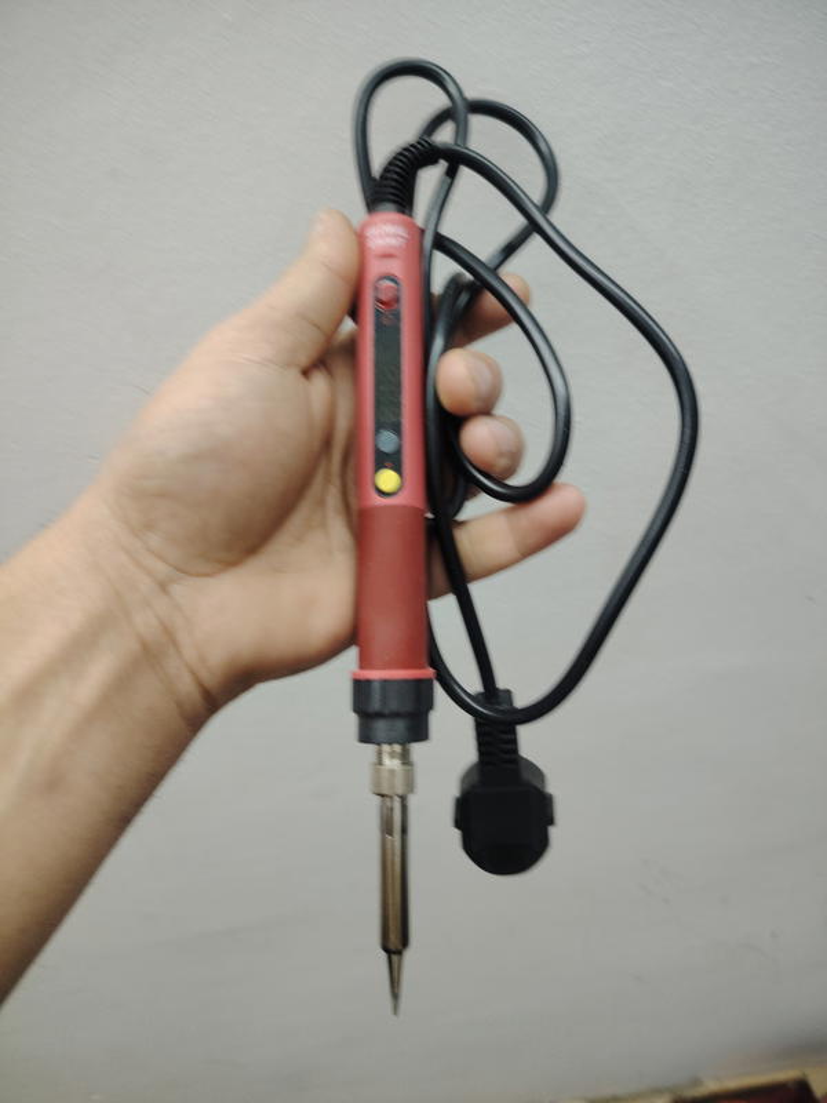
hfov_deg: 56.8
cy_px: 552
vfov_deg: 71.6
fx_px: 765
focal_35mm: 24
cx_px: 414
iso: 645
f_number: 1.75
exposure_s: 1/33.3
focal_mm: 5.25
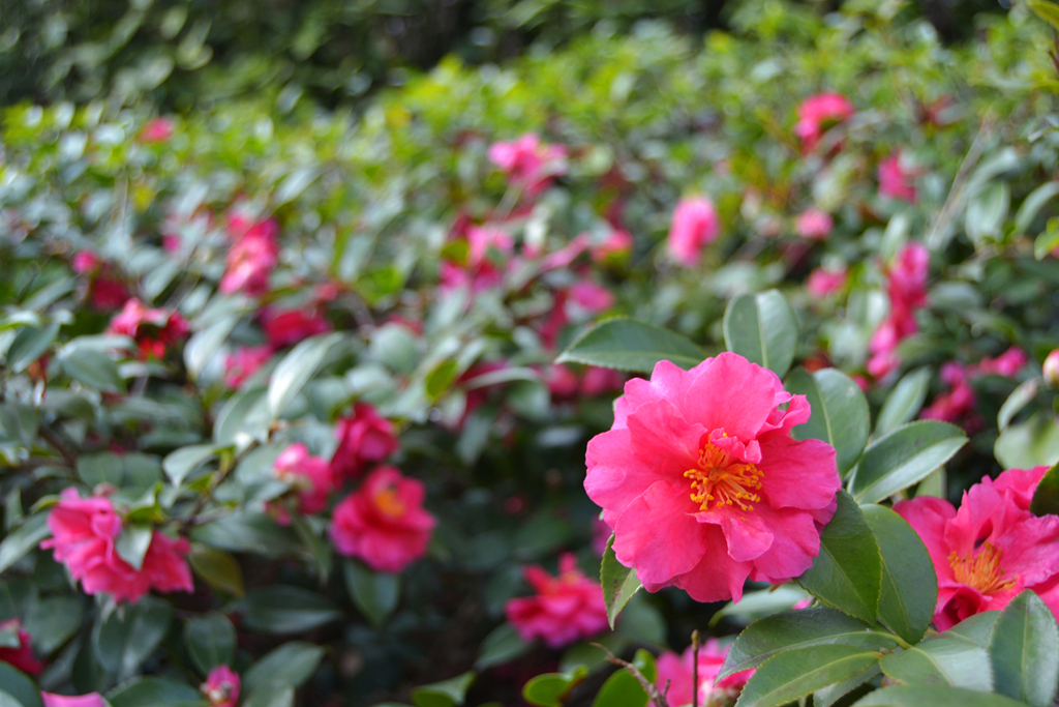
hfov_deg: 42.3
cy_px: 354
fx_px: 1368
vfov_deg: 29.0
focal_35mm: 46
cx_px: 530
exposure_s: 1/160
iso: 200
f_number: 5
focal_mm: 31
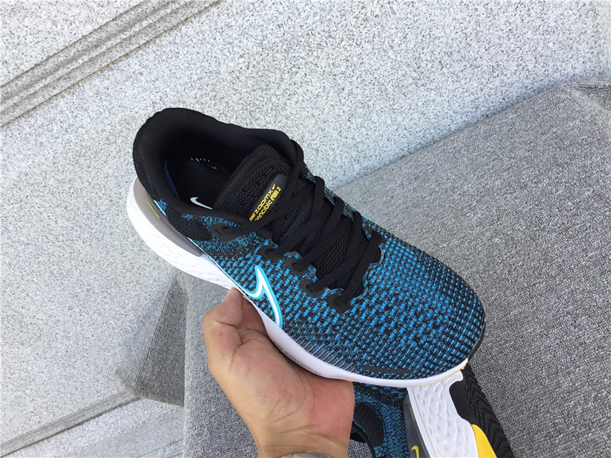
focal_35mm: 31
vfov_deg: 45.4
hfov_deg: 58.4
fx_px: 547
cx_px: 306
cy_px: 229
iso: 25
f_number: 2.4
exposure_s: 1/101
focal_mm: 3.3
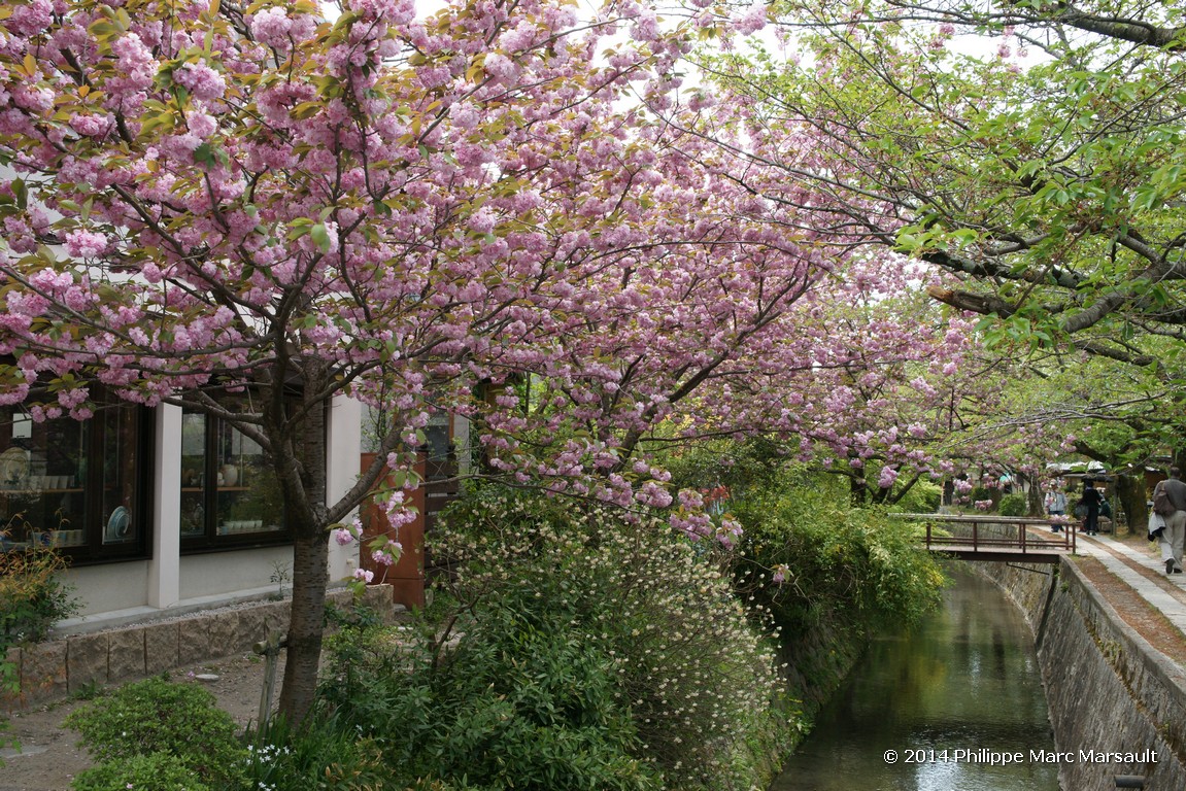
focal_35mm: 35
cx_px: 593
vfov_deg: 37.9
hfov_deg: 54.4
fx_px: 1153
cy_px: 396
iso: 400
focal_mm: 35
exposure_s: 1/80
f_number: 11
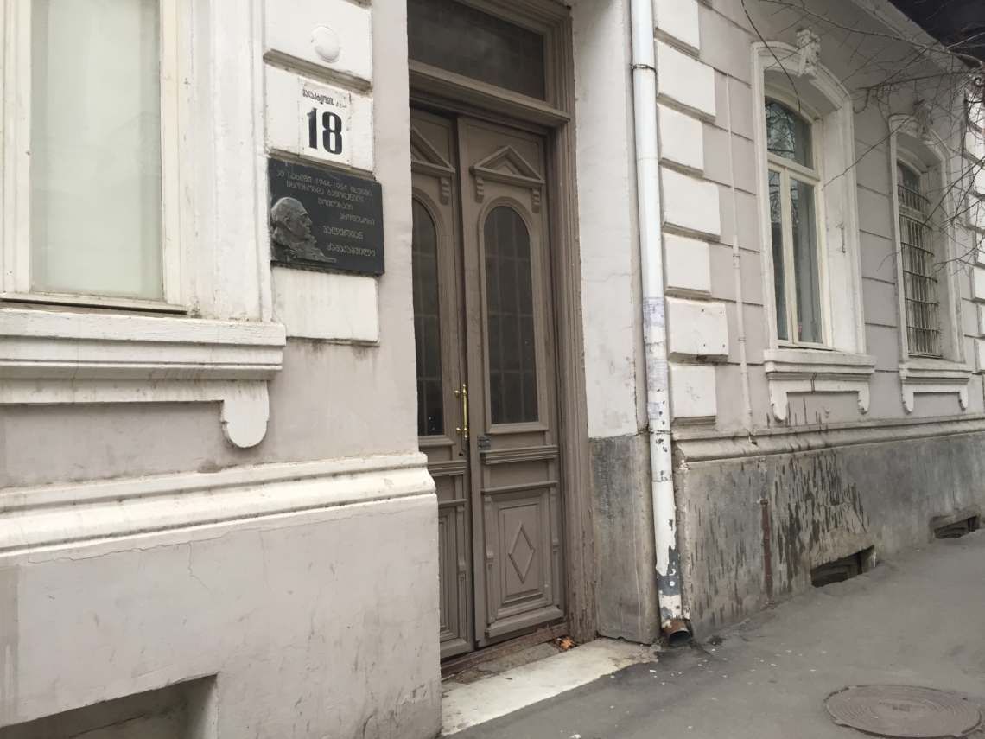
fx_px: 825
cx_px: 492
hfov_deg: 61.7
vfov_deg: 48.2
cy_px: 370
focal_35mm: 29
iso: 32
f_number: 2.2
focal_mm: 4.15
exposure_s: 1/33
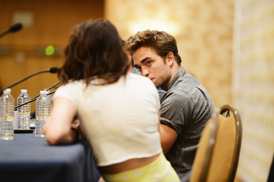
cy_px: 91
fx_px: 1521
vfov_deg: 6.9
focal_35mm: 200
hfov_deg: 10.3
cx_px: 137
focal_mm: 200
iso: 5000
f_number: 2.8
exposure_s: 1/100
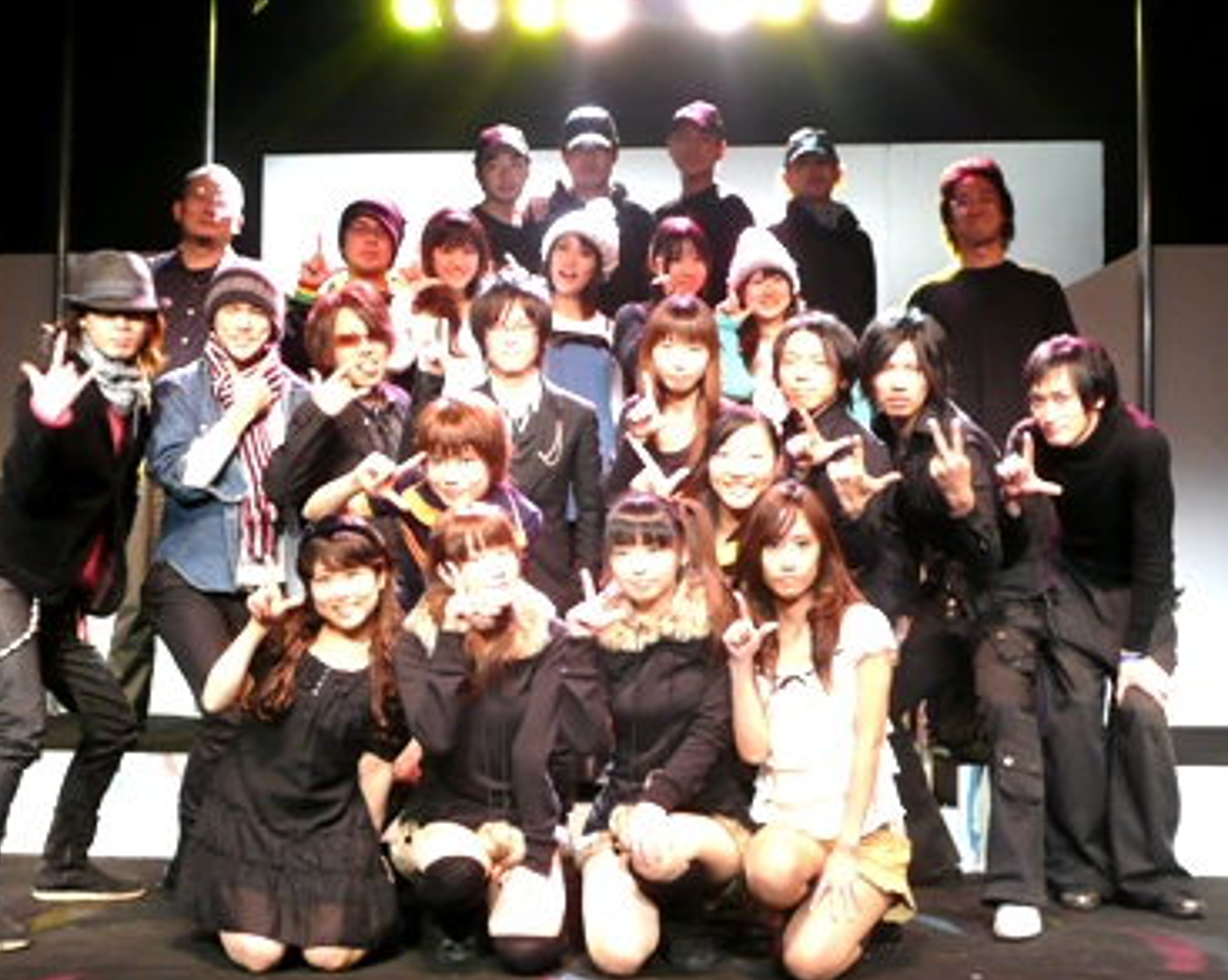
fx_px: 1997
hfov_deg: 34.2
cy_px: 513
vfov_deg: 27.6
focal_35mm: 55
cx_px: 589
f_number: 4.2
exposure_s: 1/10
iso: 200
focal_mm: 7.8
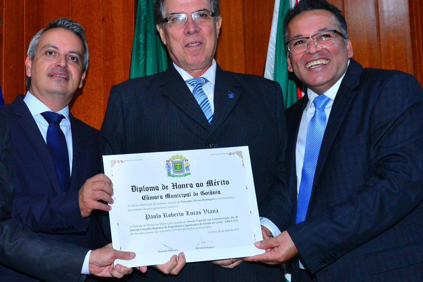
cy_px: 173
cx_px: 126
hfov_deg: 24.3
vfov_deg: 16.4
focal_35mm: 83
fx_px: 975
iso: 3200
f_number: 6.3
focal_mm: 48
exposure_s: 1/125
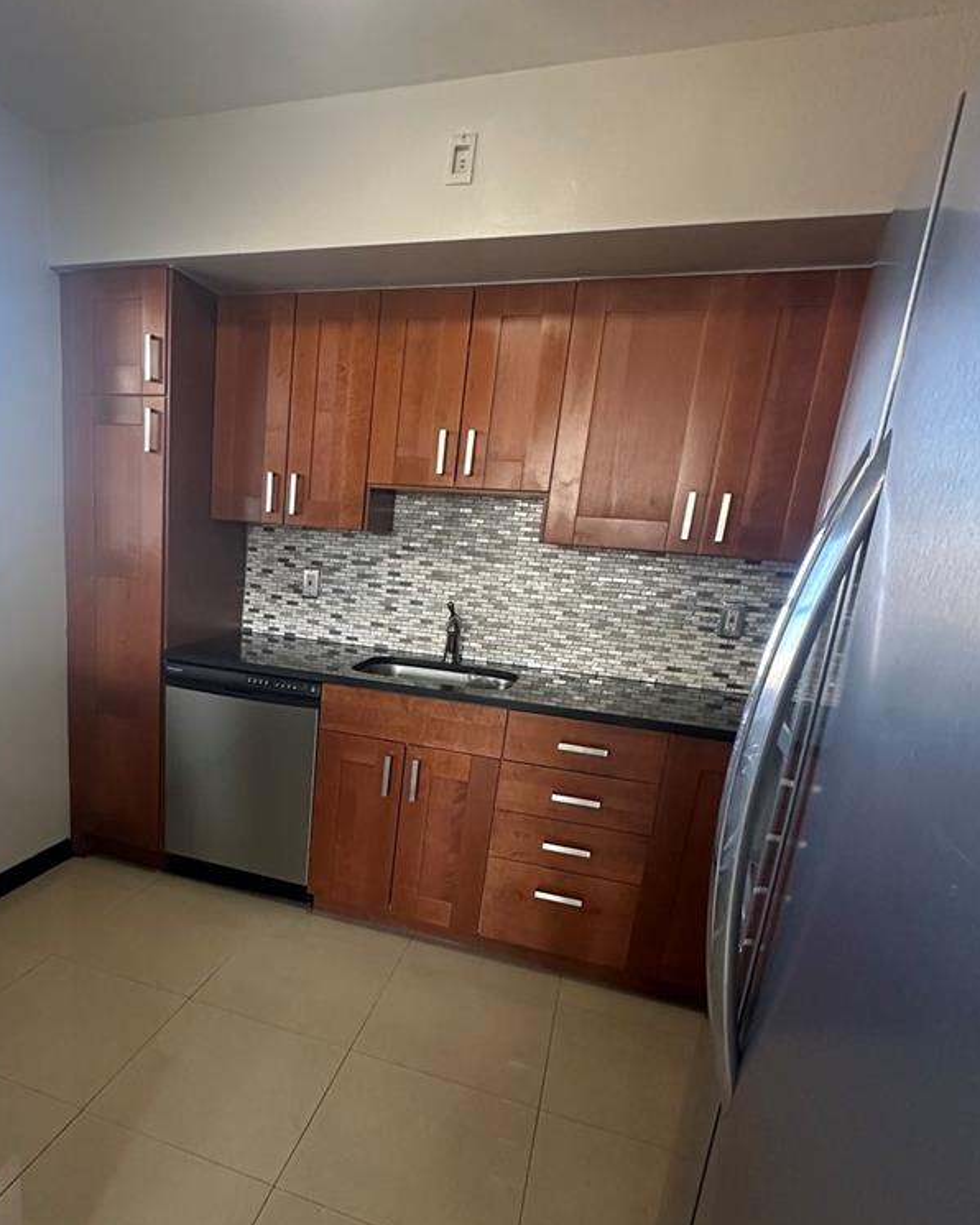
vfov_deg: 74.3
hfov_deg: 61.1
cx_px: 304
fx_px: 798
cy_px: 730
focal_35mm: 22
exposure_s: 1/60
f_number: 2.2
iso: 500
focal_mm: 2.22
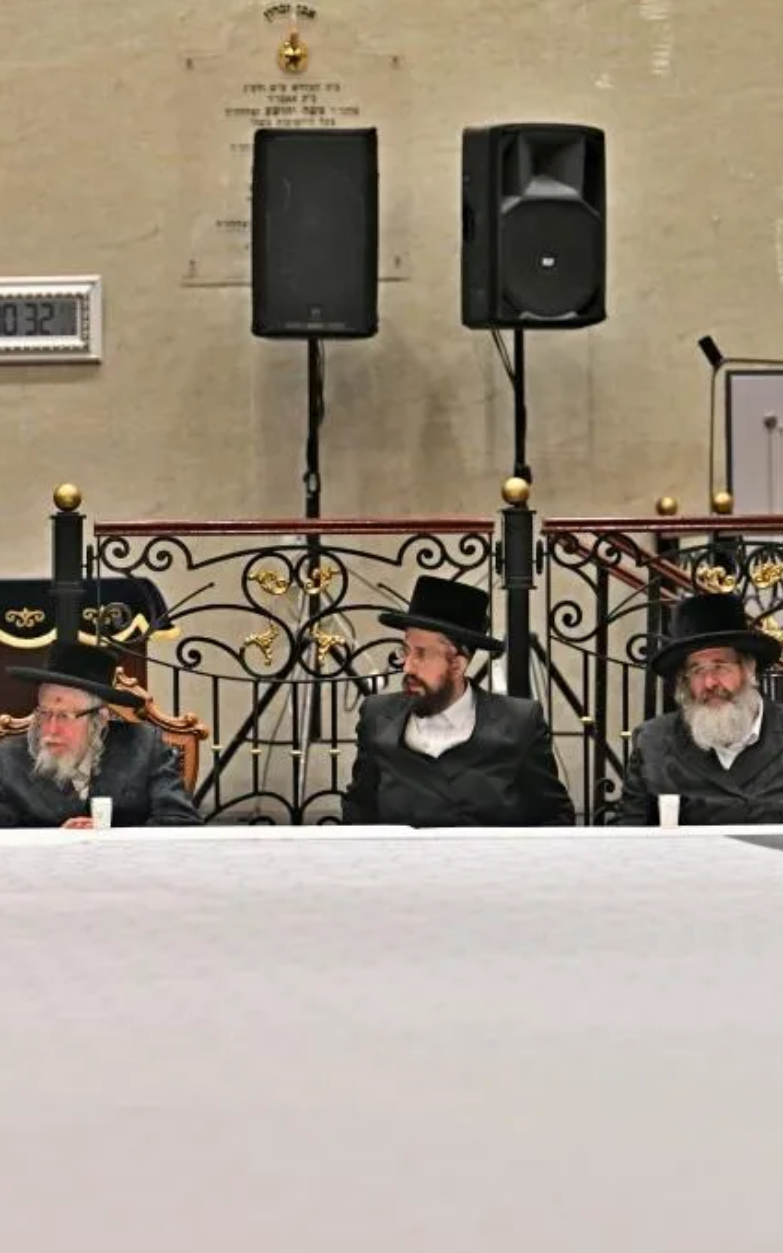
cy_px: 626
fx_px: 5873
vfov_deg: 12.2
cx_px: -105
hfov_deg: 7.6
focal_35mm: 172
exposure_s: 1/400
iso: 250
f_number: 2.8
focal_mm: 112
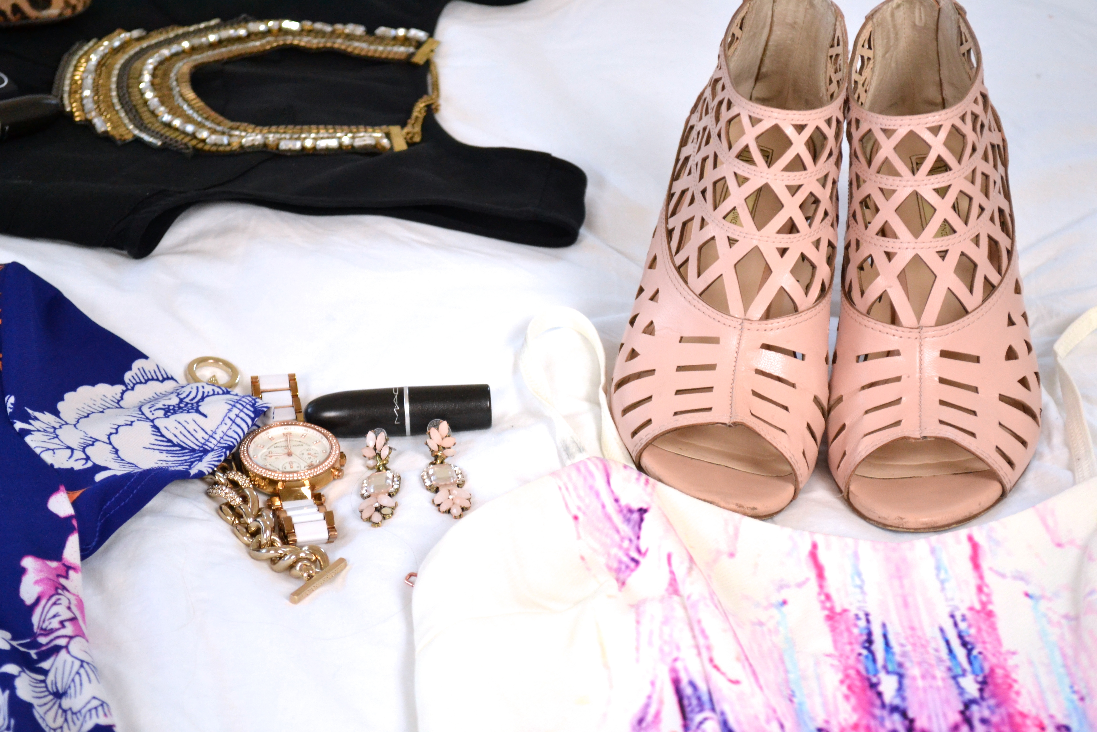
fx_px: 2514
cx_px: 548
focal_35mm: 82
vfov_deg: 16.6
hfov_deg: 24.6
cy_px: 366
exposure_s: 1/160
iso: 1600
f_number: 5.6
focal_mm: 55
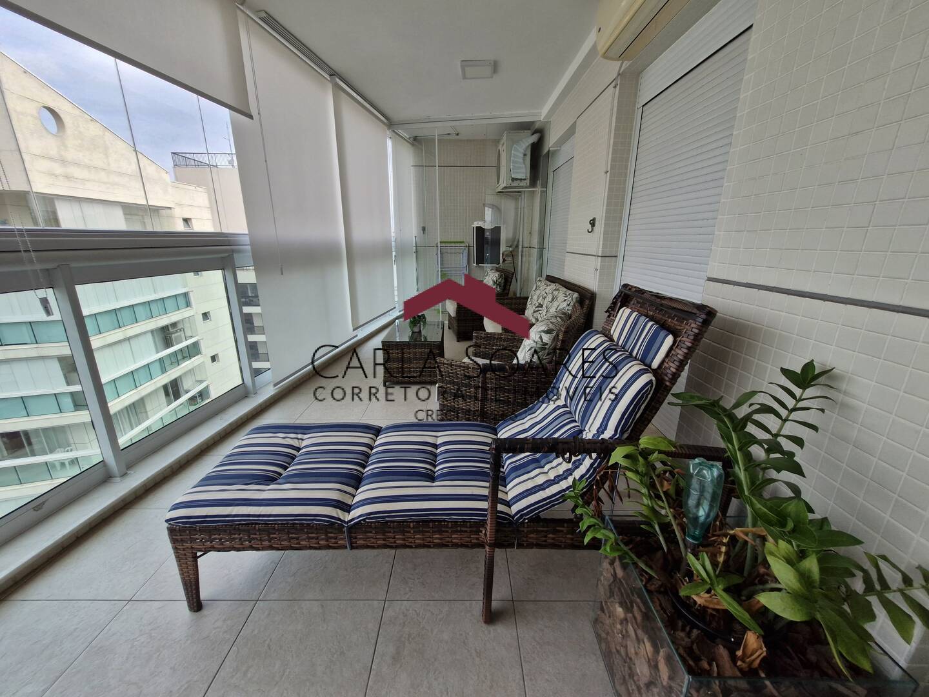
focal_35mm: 13
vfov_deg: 89.9
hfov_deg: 106.2
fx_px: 349
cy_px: 348
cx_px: 464
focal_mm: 1.74
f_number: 2.2
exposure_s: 1/181
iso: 50
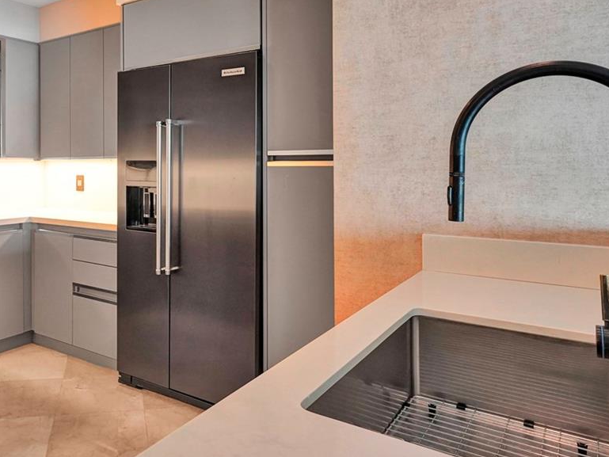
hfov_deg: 60.9
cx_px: 175
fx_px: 493
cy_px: 164
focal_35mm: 28
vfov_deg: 49.1
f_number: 6.3
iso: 1600
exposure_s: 1/60
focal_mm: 14
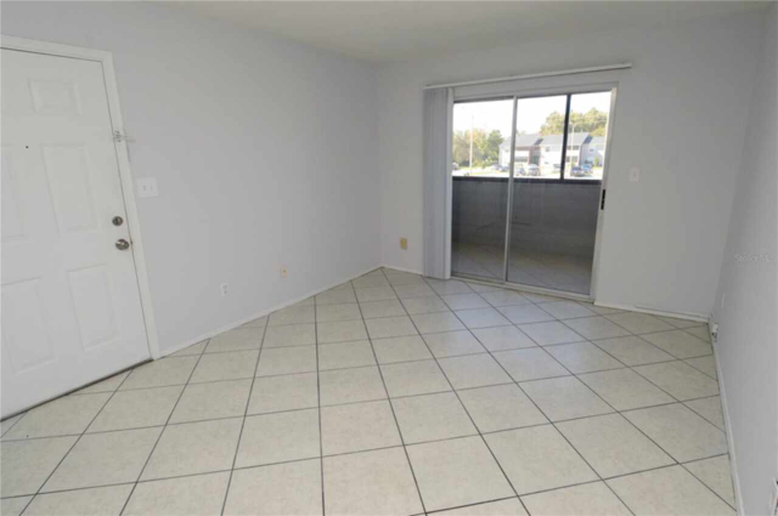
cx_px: 389
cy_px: 258
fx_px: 389
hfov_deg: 90.1
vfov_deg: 67.2
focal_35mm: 18
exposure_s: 1/125
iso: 800
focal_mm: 12
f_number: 9
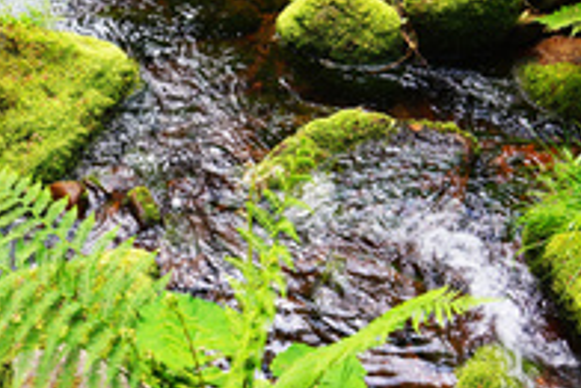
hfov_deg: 36.1
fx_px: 888
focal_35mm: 55
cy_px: 147
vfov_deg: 24.6
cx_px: 234
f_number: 4
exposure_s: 1/60
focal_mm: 18
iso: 125
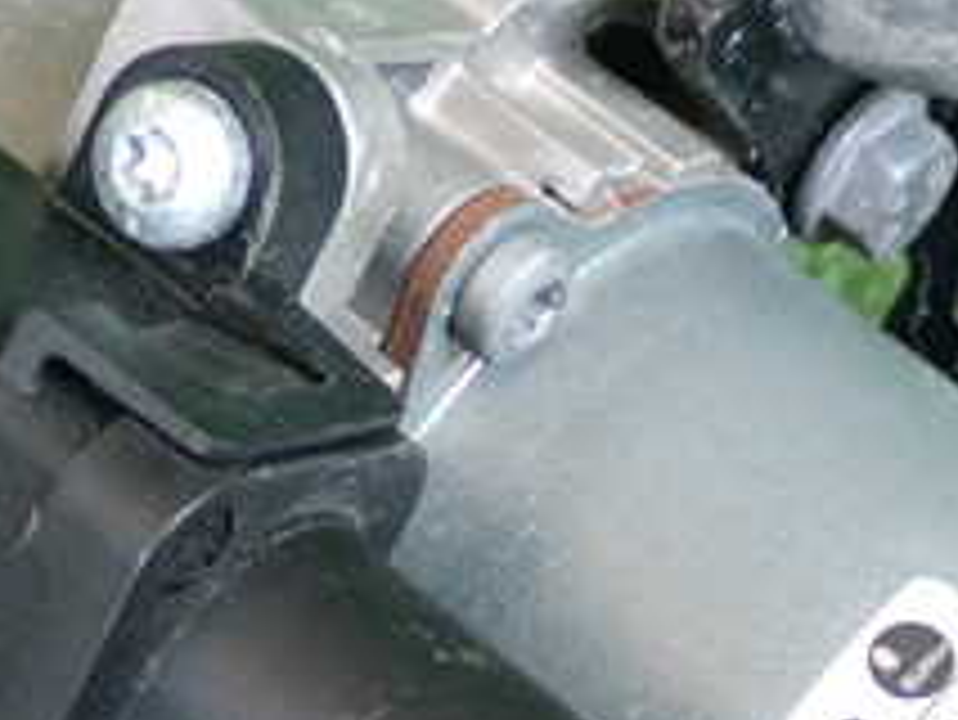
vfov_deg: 9.8
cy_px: 536
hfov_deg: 13.0
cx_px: 517
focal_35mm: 152
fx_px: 4209
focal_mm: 9.65
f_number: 3.3
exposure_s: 1/125
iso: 800
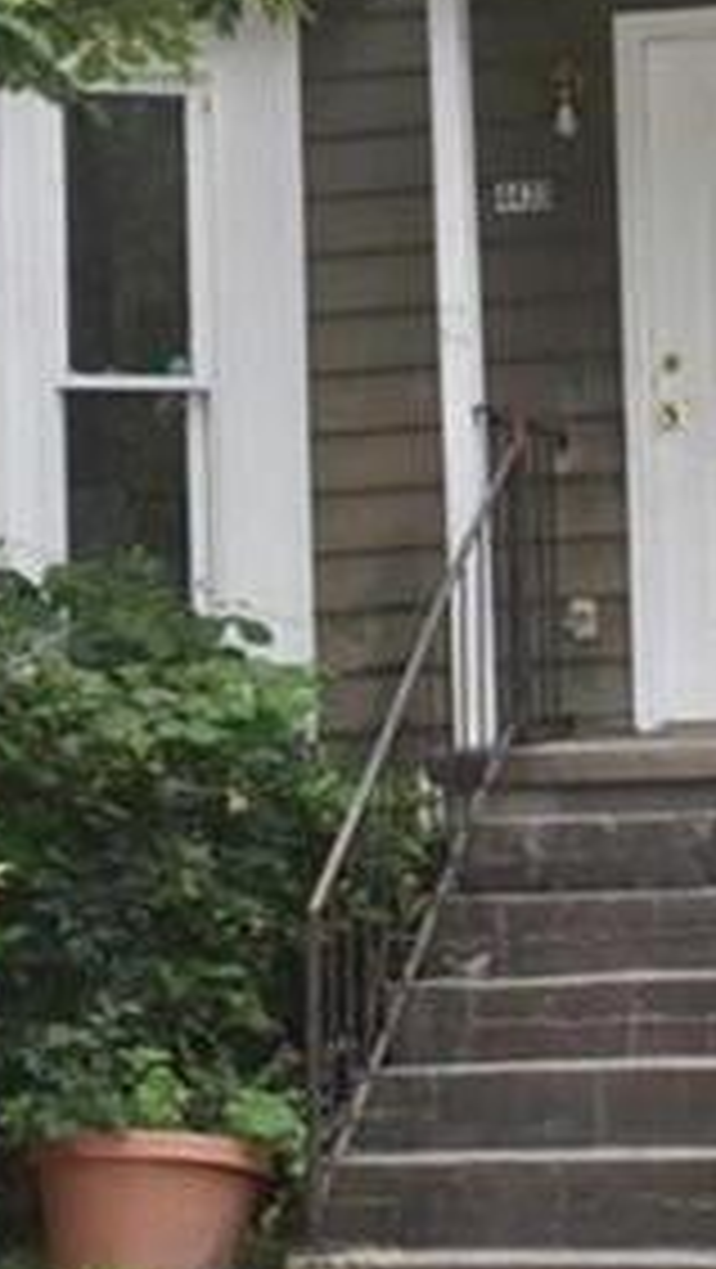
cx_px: 171
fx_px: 5185
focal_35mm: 154
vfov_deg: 13.9
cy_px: 256
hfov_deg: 7.9
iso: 720
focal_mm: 27
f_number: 5
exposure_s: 1/200
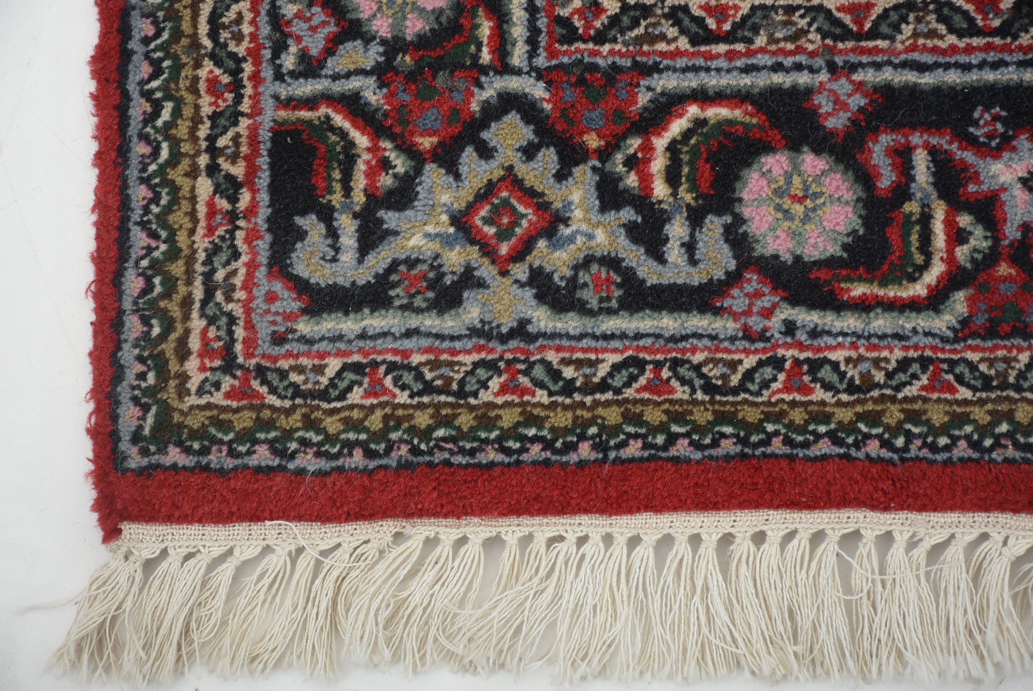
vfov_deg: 11.4
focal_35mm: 120
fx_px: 3446
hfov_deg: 17.0
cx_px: 516
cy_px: 346
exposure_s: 1/200
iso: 200
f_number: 8
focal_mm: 80
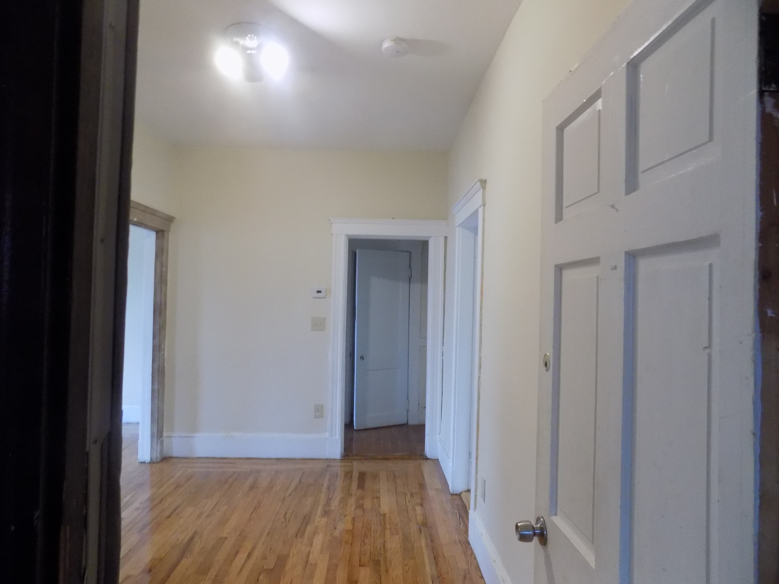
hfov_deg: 73.9
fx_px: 518
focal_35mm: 23
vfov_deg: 58.9
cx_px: 390
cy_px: 292
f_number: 3.1
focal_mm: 4
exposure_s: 1/30
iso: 400
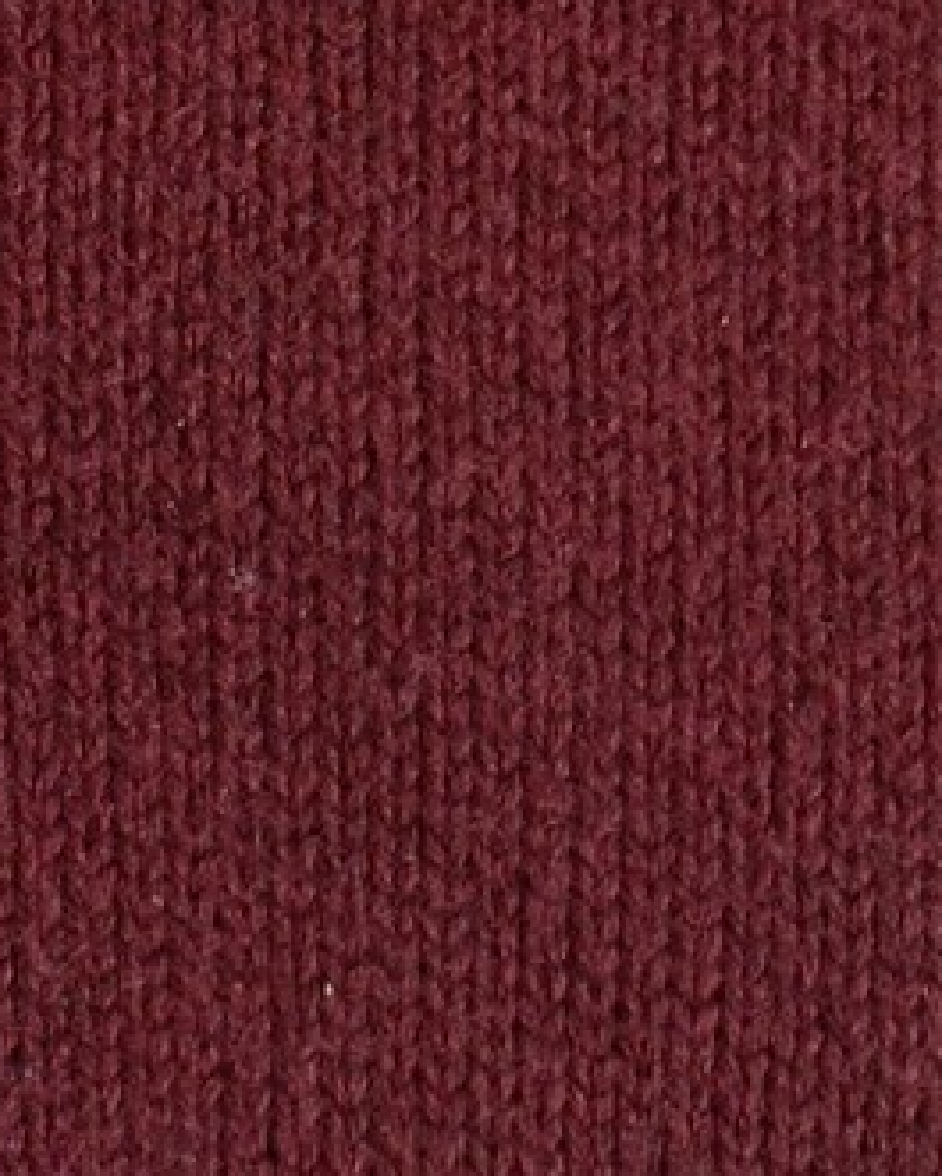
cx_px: 800
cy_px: -2732
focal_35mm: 1360
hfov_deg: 1.1
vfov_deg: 1.4
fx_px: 47373
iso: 100
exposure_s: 1/250
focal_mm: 200
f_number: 9
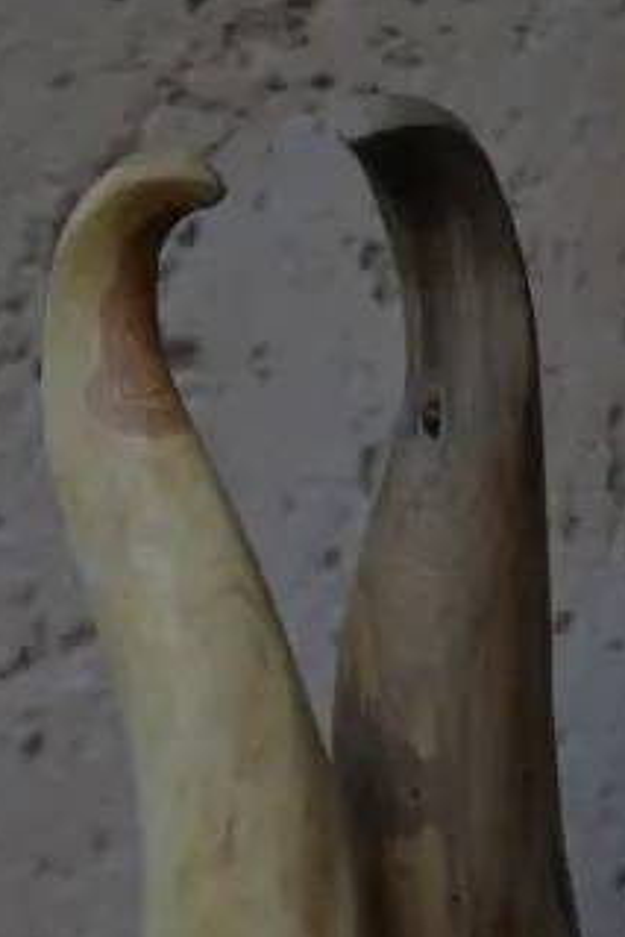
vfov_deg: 10.9
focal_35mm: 188
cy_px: 558
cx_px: 330
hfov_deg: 7.3
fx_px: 4890
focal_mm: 120
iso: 180
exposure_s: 1/60
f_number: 5.6
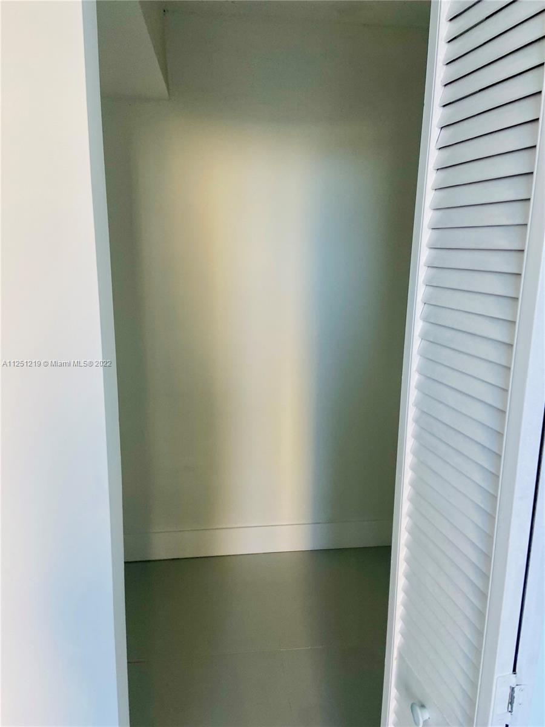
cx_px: 272
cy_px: 364
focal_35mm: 26
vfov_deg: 67.3
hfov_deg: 53.1
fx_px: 546
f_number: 1.8
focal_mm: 4.25
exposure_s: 1/122
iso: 64
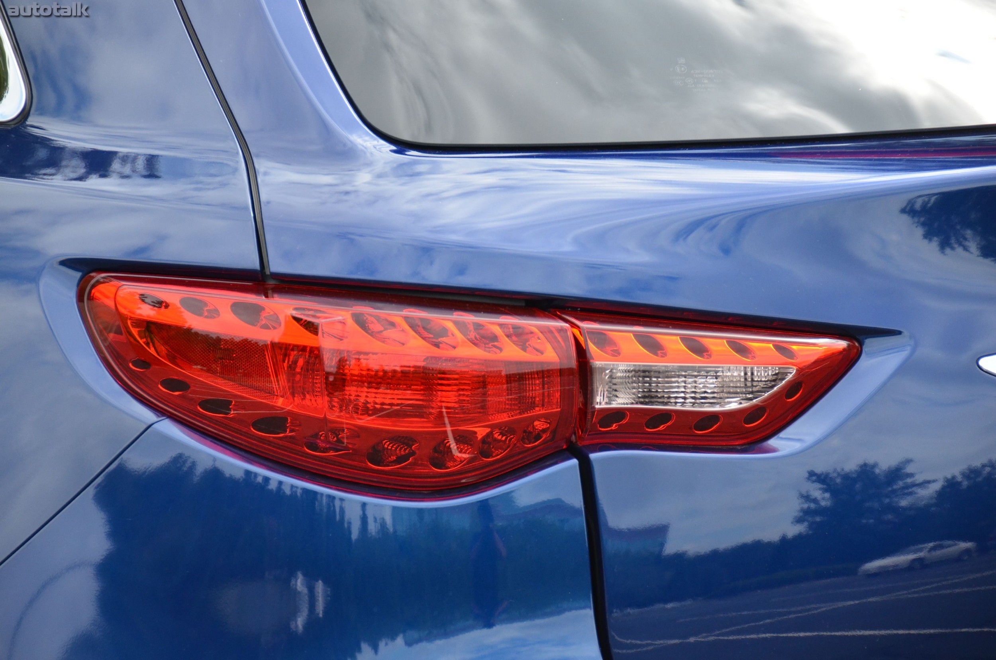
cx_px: 498
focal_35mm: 225
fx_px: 6212
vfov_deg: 6.1
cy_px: 330
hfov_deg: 9.2
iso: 800
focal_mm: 150
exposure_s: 1/1000
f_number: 5.6
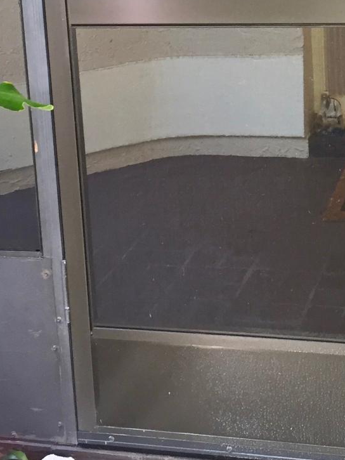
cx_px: 259
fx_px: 1063
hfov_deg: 18.3
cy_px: 31
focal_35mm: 80
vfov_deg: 23.6
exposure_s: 1/30
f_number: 2.2
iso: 32
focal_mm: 4.15
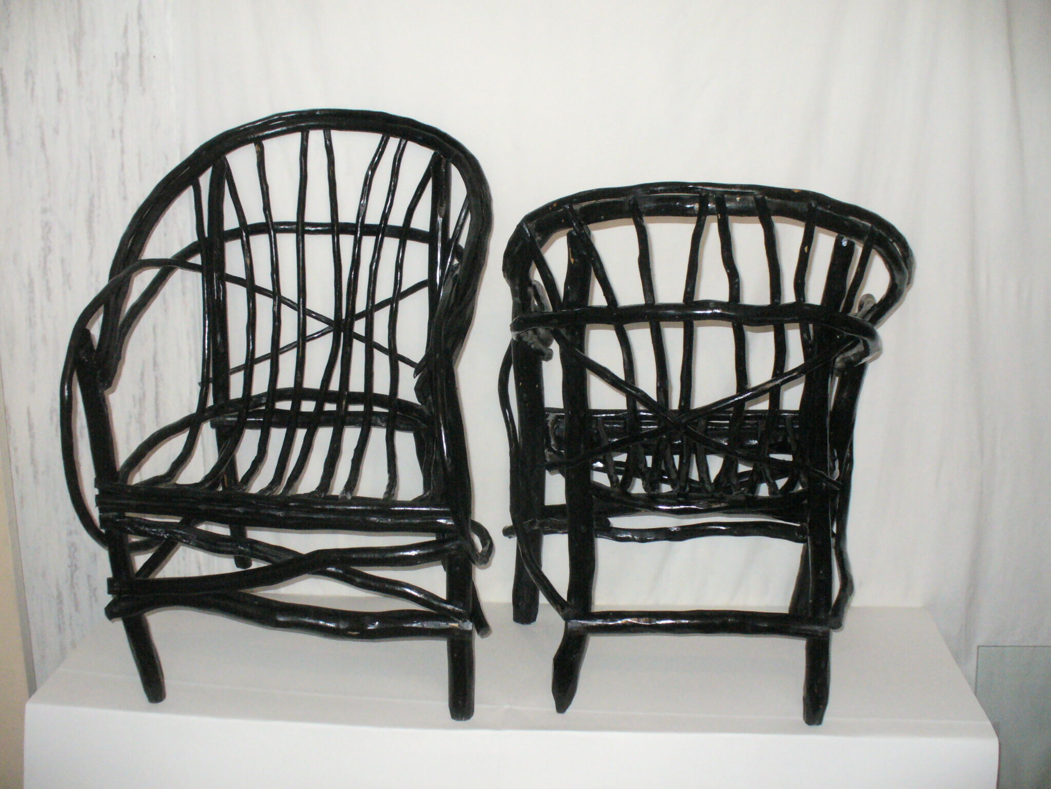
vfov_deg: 38.7
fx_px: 1123
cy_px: 394
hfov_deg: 50.1
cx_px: 526
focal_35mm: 37
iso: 400
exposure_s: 1/30
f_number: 2.8
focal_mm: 6.1
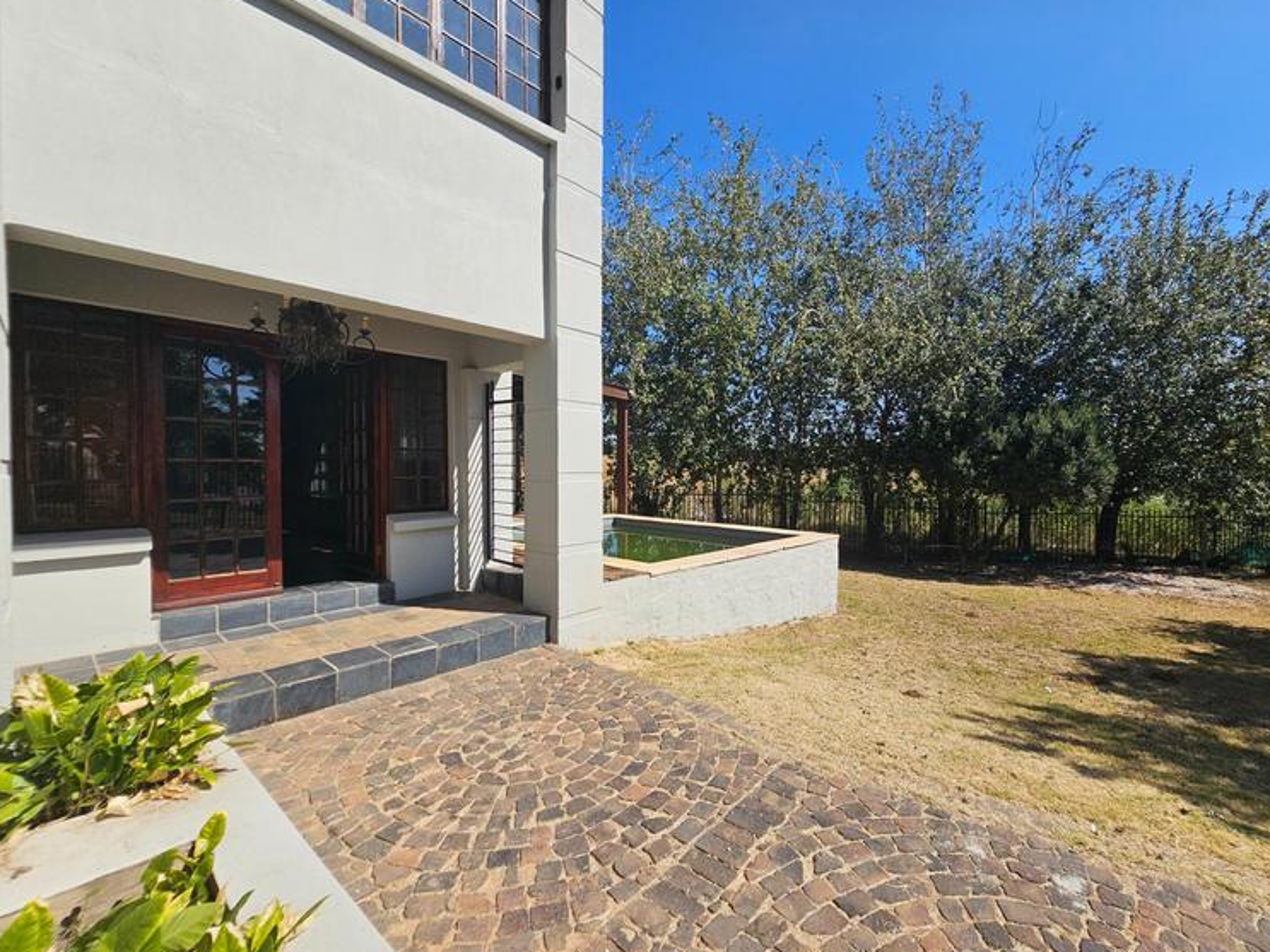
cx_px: 680
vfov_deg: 85.7
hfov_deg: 101.9
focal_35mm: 14
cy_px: 477
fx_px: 514
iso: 50
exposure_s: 1/2693
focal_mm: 2.2
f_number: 2.2
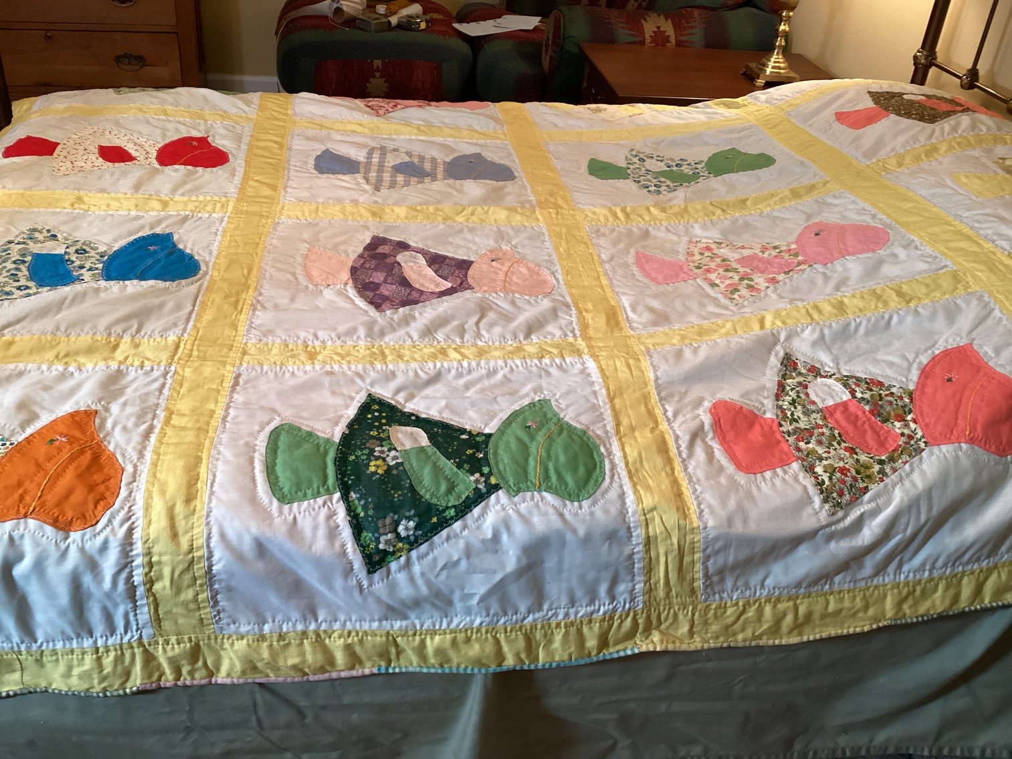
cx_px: 506
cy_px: 380
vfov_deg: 45.4
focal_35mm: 31
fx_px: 906
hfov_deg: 58.3
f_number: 2.4
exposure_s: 1/60
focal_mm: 3.3
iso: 200
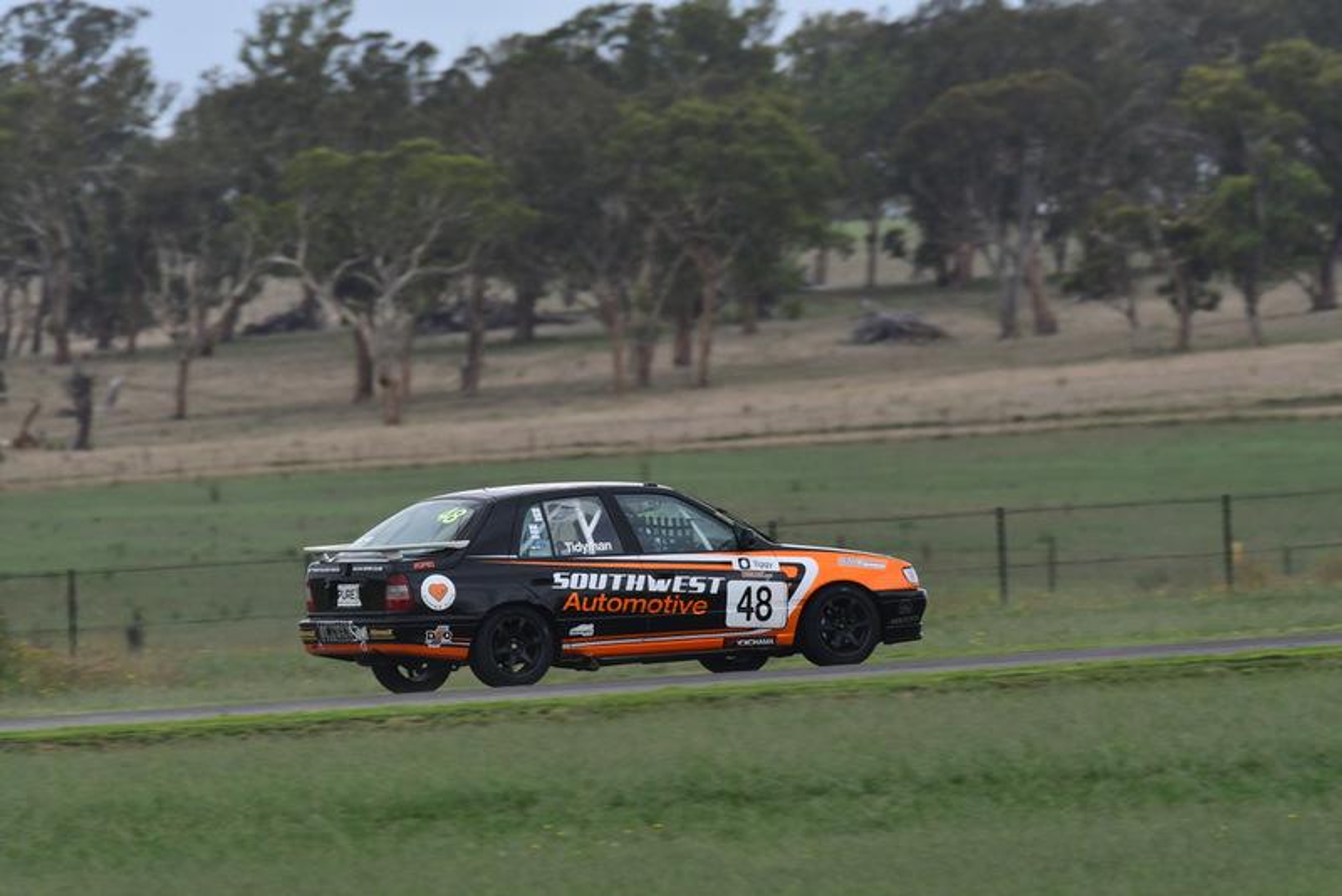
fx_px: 25170
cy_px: 448
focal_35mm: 675
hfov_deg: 3.1
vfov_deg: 2.0
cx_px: 671
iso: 500
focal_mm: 450
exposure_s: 1/640
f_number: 10
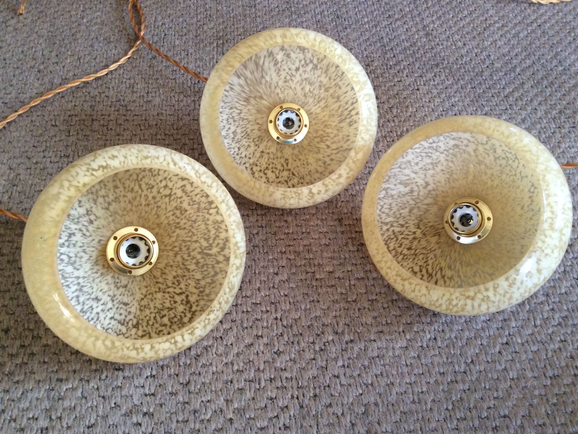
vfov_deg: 42.9
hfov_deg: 55.4
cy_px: 213
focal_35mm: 33
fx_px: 551
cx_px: 288
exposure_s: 1/25
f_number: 2.4
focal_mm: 3.3
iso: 125
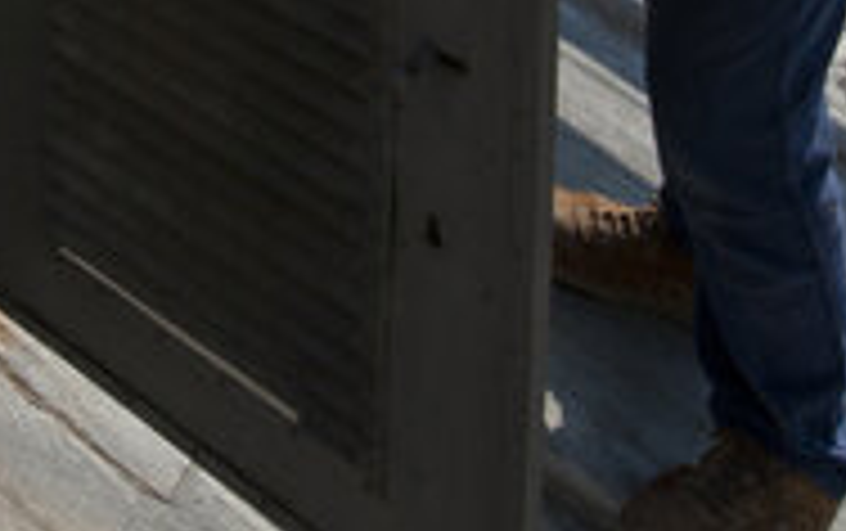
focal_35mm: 82
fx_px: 1893
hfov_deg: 23.2
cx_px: -148
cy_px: -796
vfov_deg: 12.2
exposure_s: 1/640
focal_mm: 14
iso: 500
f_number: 13
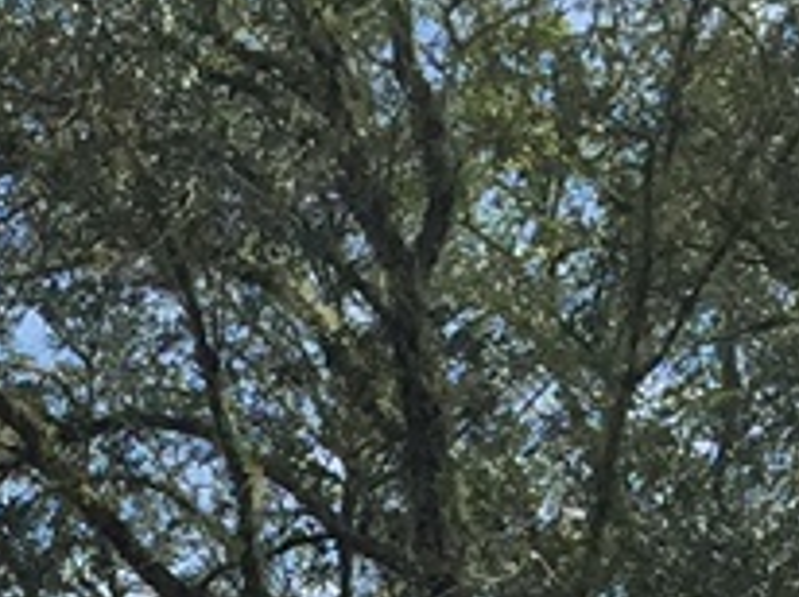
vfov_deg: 5.8
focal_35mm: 230
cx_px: -1171
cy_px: 2078
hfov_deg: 7.9
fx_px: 5303
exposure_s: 1/2198
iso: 32
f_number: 2.2
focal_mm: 4.15
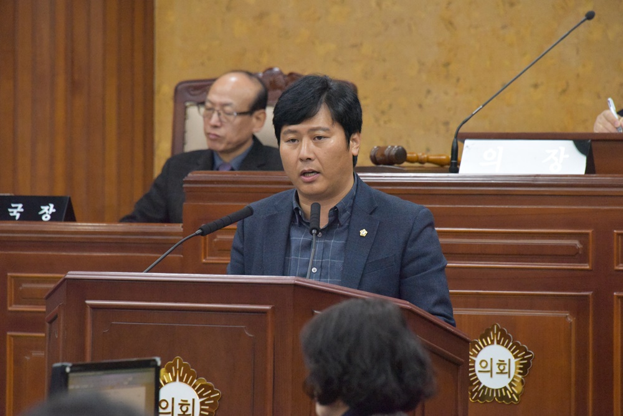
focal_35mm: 300
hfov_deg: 6.9
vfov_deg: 4.6
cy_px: 208
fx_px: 5192
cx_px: 312
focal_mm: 300
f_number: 9
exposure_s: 1/320
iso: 12800
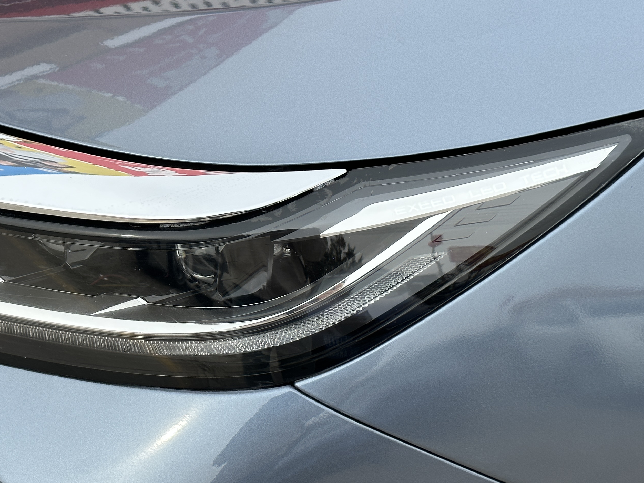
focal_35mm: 77
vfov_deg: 19.1
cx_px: 162
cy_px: 256
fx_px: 1433
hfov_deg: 25.0
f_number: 1.78
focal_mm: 6.86
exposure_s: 1/1357
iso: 64
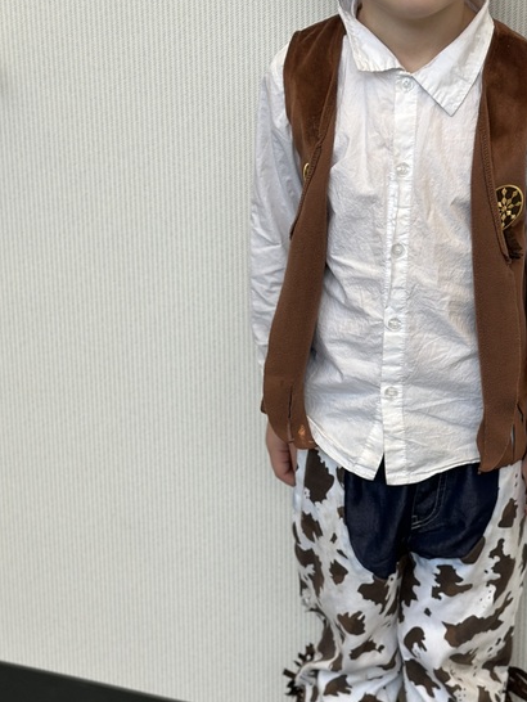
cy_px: 311
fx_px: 1825
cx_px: 388
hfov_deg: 16.4
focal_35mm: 90
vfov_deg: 21.8
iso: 64
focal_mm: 6.86
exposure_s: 1/121
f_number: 1.78
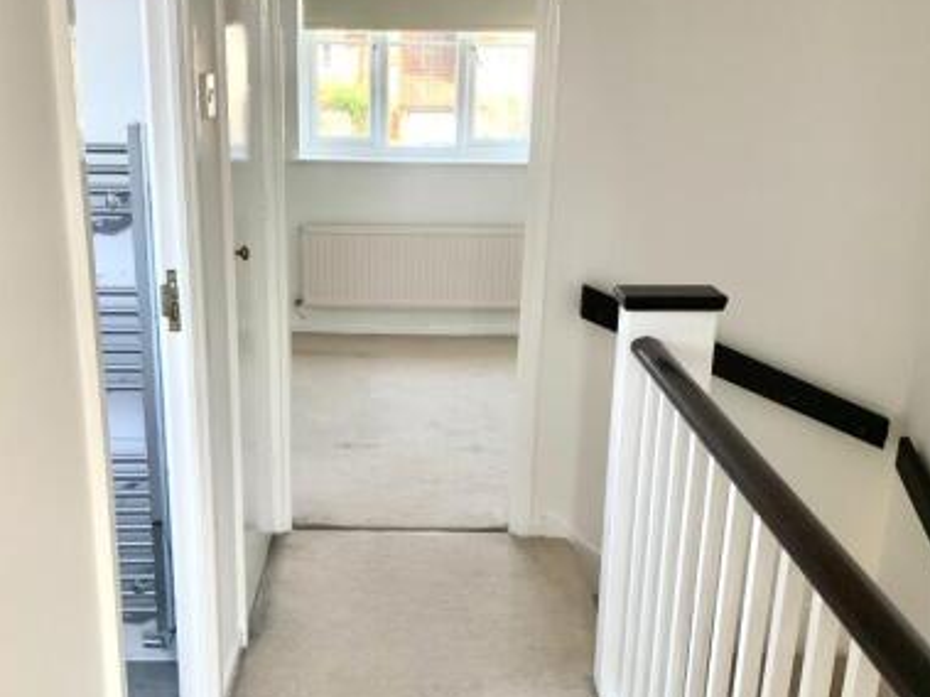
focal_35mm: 40
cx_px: 399
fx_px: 1074
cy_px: 423
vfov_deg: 35.8
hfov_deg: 46.7
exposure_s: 1/98
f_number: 1.8
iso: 100
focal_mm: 4.25
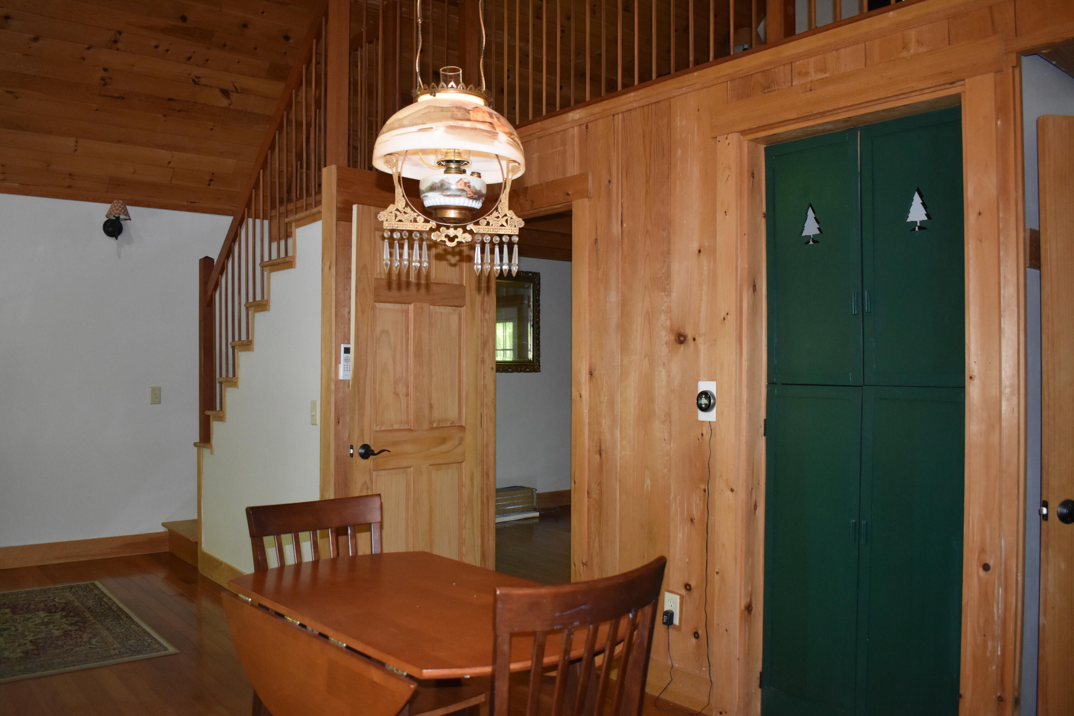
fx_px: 895
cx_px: 537
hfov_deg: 61.9
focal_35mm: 30
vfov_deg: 43.6
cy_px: 358
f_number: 3.5
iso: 1600
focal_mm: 20
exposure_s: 1/125
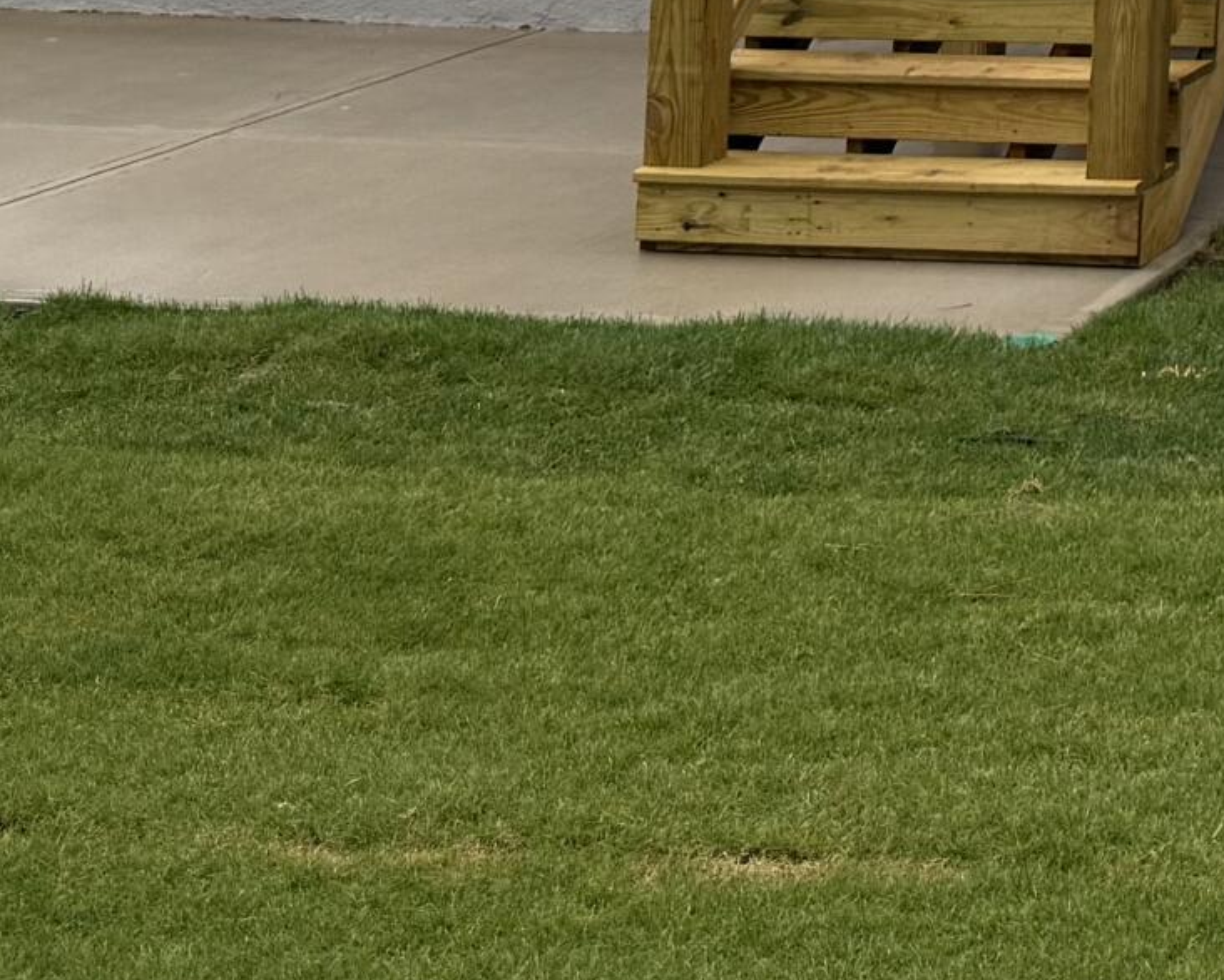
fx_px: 3479
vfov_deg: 14.0
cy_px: -866
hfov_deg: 17.6
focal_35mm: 96
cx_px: 1906
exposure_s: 1/1139
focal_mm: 6.76
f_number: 1.78
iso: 100
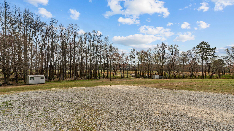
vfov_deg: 63.9
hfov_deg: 95.9
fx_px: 105
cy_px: 69
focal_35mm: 17
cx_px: 116
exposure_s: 1/1000
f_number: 8
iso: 250
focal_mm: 16
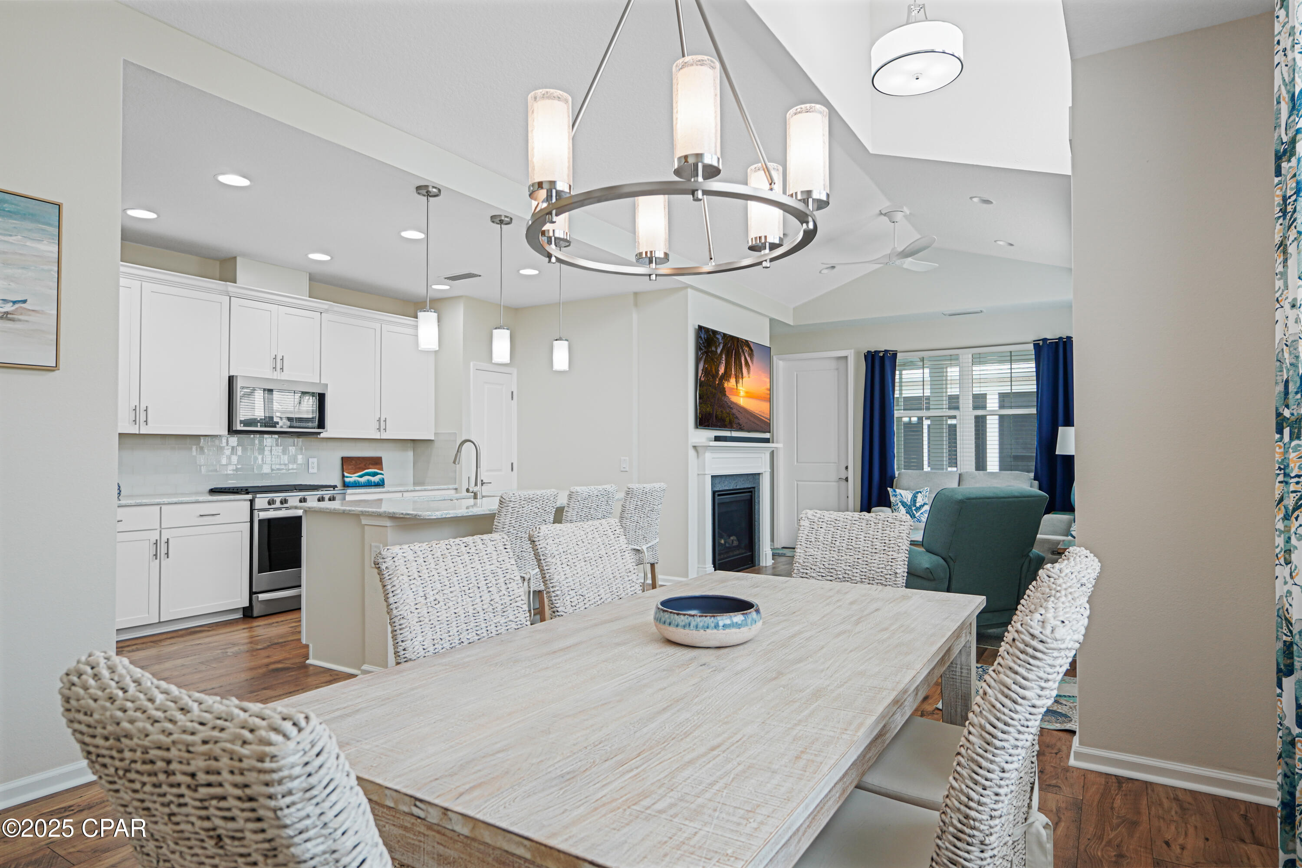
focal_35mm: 22
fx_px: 787
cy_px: 434
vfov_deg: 57.8
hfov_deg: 79.2
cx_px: 651
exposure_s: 1/15
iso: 100
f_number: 4
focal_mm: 14.5
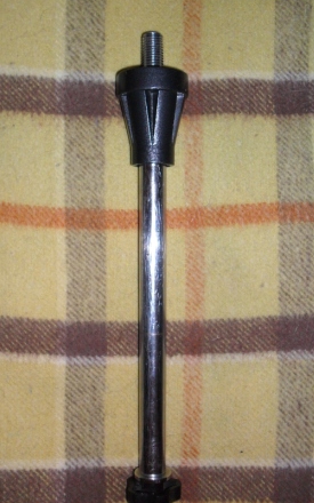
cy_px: 248
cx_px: 146
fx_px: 561
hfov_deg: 31.2
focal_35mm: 41
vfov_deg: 48.2
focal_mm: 6.3
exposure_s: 1/45
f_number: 2.8
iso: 200
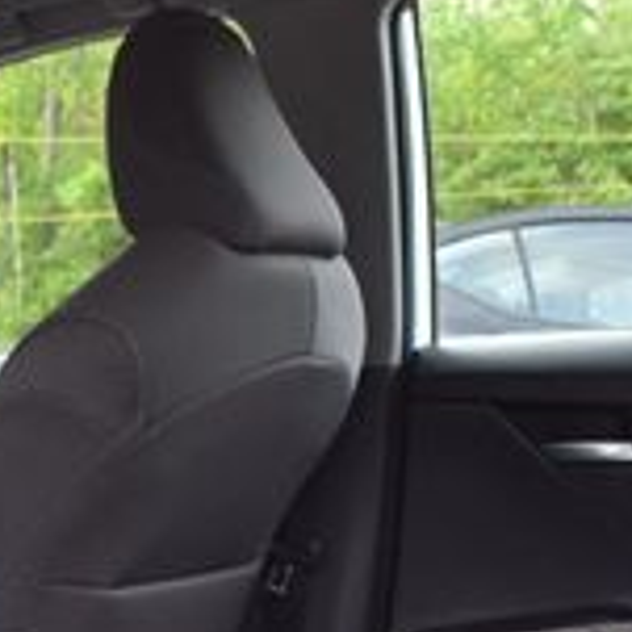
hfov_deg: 14.2
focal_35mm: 119
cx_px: -130
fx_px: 2458
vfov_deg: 14.4
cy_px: 645
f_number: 5.6
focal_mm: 22
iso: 450
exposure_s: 1/125
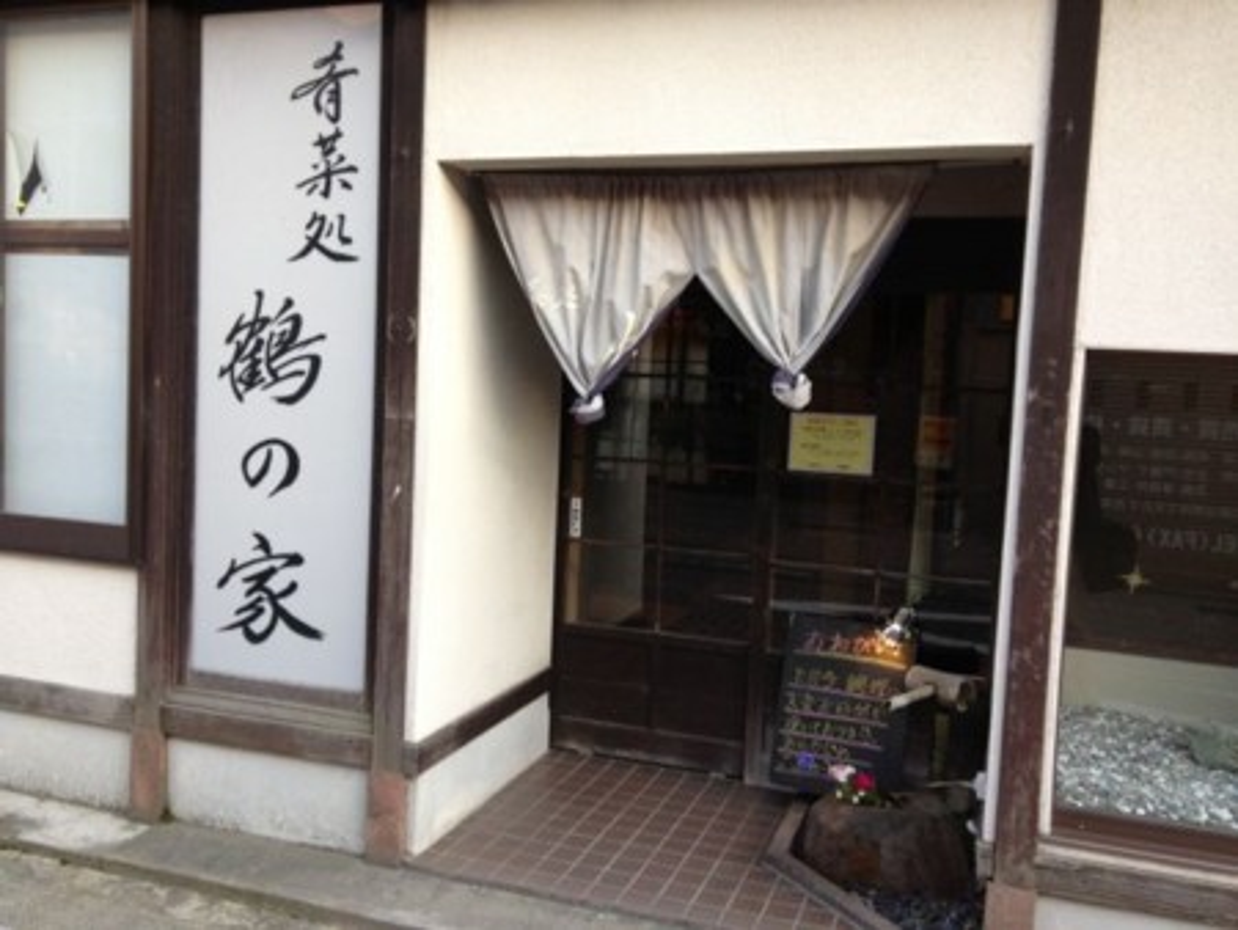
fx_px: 1181
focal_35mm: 33
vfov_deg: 43.0
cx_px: 619
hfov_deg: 55.3
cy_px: 465
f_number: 2.4
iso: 80
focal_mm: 4.13
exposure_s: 1/120
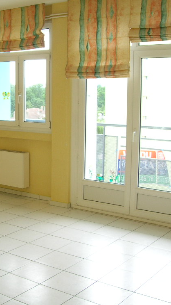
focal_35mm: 51
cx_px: 16
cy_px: 149
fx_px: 411
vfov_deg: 40.6
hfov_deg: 22.9
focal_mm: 5.7
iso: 50
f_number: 4.9
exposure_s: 1/19.3
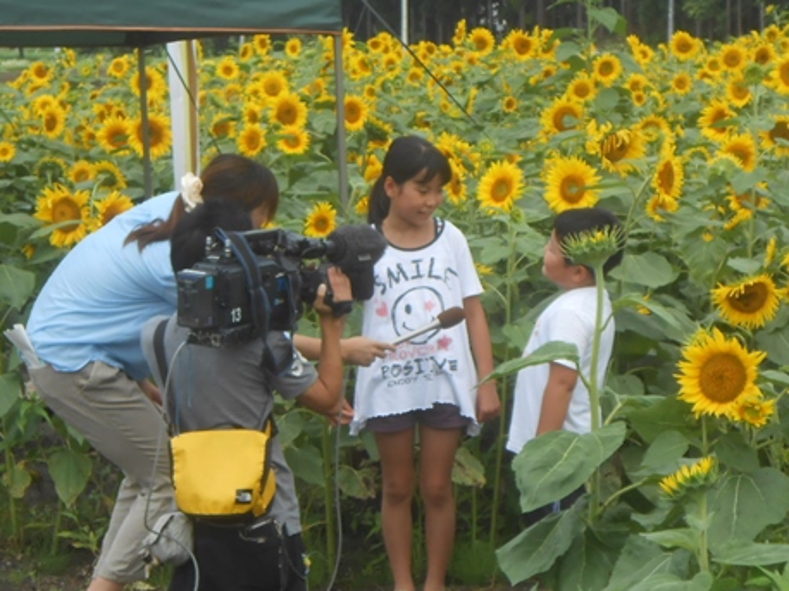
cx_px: 459
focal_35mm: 149
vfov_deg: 9.9
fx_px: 3394
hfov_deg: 13.3
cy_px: 357
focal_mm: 16.5
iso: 80
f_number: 4.6
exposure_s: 1/320
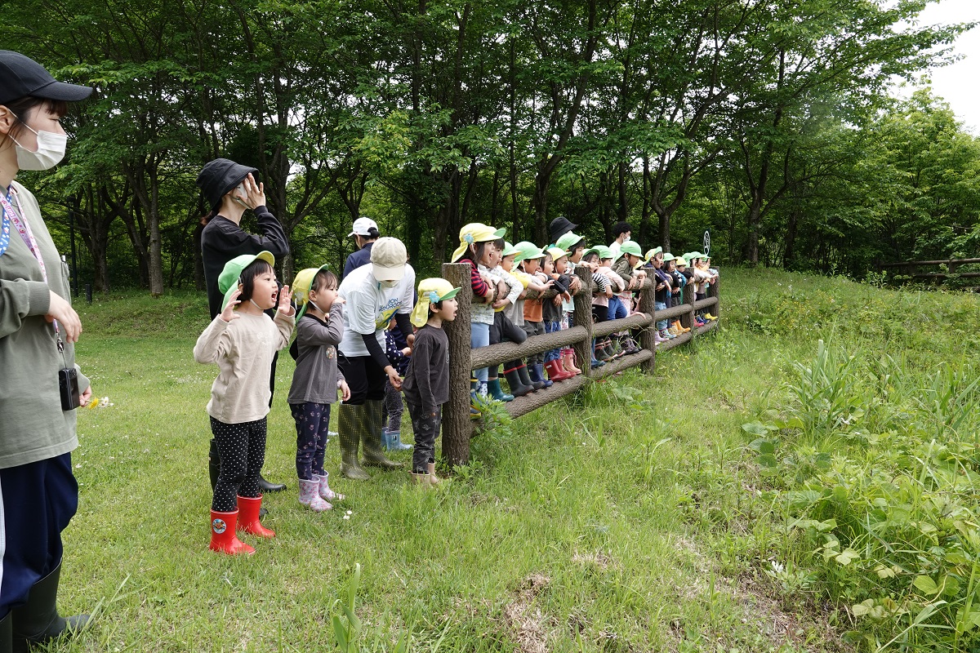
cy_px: 326
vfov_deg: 53.1
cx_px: 490
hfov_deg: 73.7
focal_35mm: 24
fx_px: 653
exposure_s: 1/250
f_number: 4
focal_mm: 8.8
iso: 100
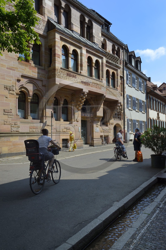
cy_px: 125
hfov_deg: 42.3
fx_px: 215
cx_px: 83
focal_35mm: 31
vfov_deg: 60.3
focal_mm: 31
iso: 200
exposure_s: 1/250
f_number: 8
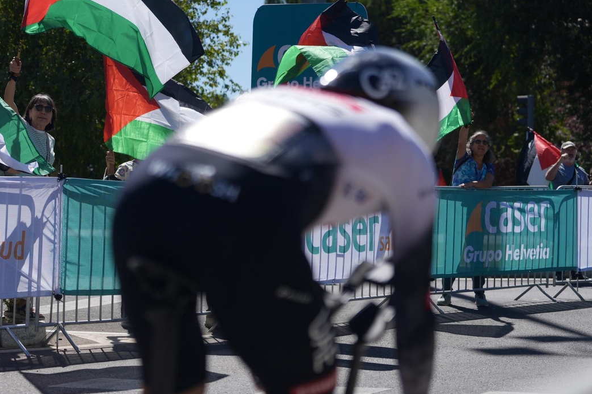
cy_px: 180
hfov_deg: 18.9
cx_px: 200
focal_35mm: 108
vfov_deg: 12.7
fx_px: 1776
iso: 160
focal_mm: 70
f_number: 2.8
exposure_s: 1/4000
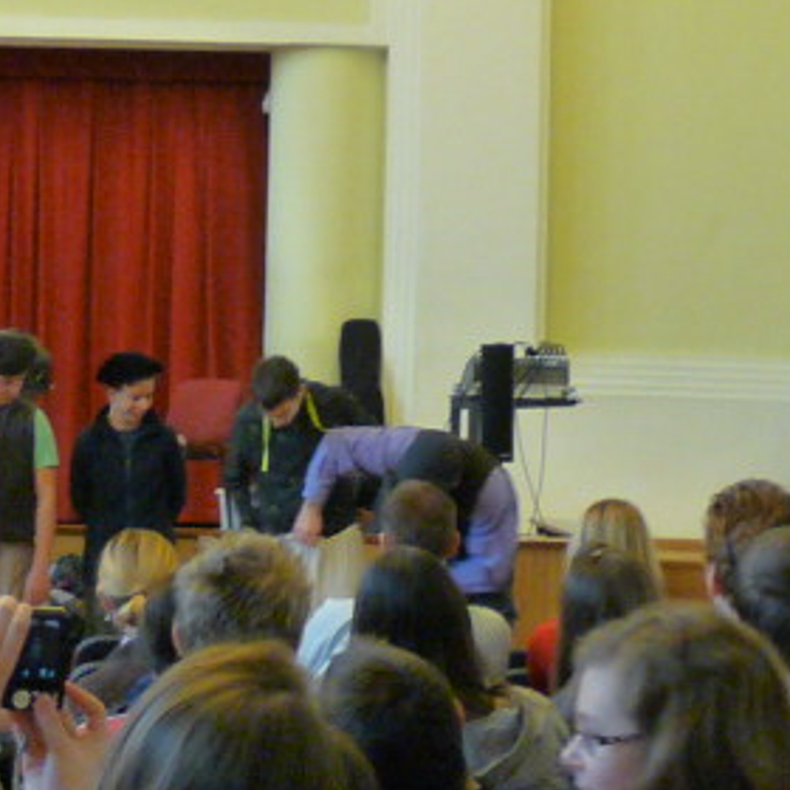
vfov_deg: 14.6
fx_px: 3073
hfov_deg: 14.6
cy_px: 257
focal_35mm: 119
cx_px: 195
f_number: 3
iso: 400
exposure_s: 1/20
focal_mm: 6
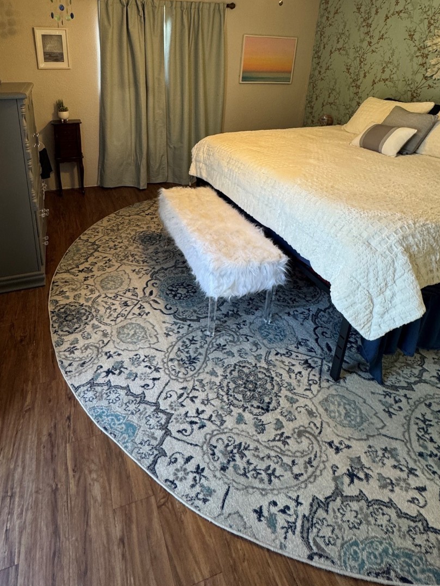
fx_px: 339
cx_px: 165
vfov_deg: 77.8
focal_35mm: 20
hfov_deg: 65.0
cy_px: 174
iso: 200
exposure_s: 1/60
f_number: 2.2
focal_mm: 2.22
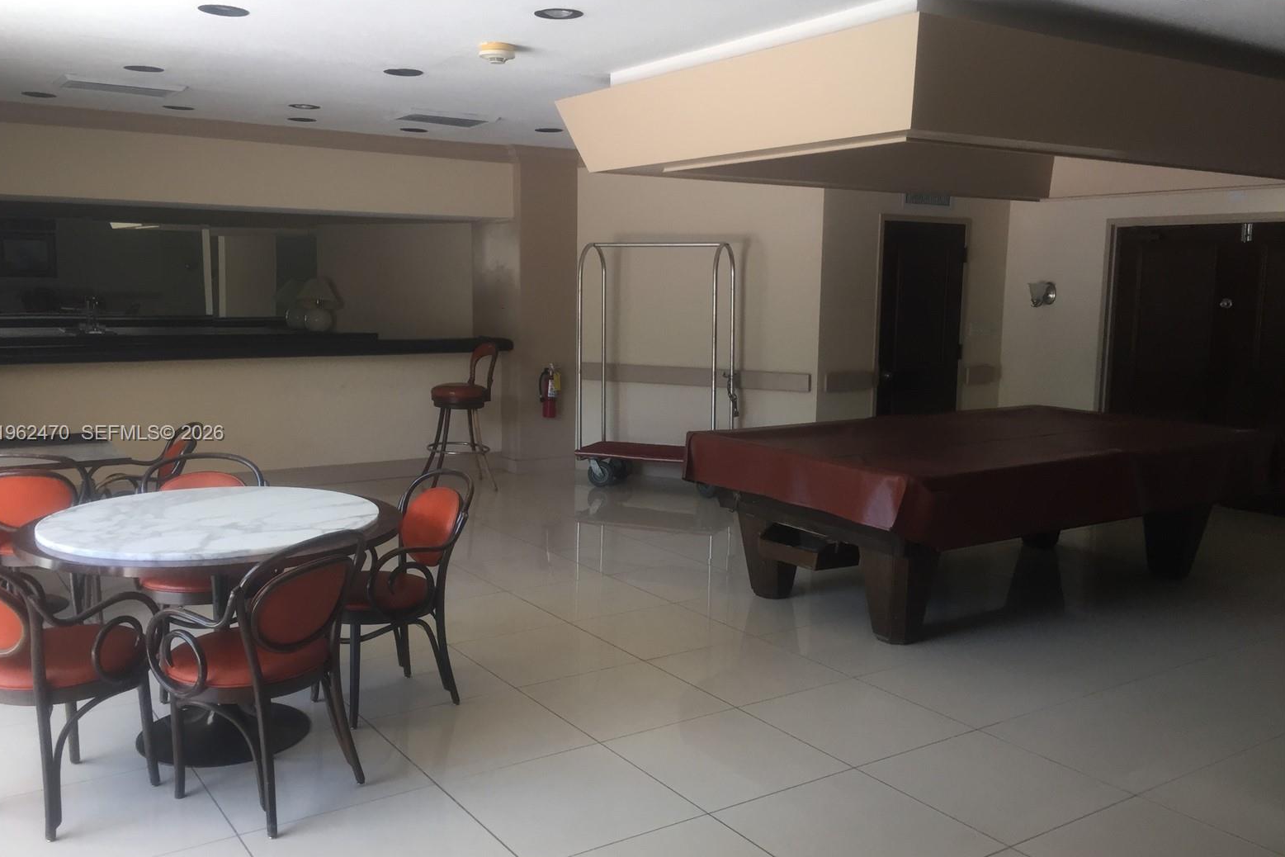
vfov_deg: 42.3
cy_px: 434
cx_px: 627
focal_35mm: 31
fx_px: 1106
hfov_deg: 60.3
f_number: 2.2
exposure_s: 1/30
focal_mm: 4.15
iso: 32
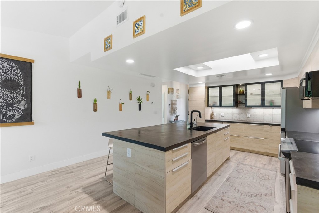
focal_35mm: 16
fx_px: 142
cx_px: 160
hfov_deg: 96.7
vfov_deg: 73.8
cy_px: 106
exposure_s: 1/640
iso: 1000
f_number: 8
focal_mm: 16
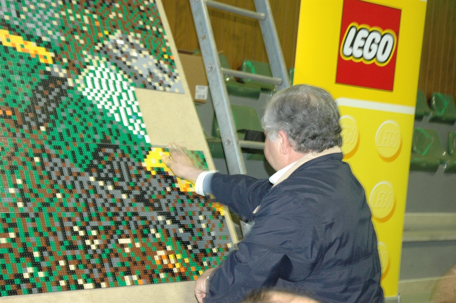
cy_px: 152
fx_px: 835
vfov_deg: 20.6
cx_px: 228
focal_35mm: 66
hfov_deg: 30.5
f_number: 5.6
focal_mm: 44
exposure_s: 1/15
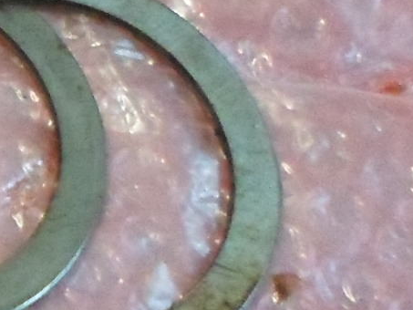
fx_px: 1707
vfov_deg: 9.8
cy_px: -254
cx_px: -409
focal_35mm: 143
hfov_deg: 12.2
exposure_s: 1/30
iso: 400
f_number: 2.5
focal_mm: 4.5
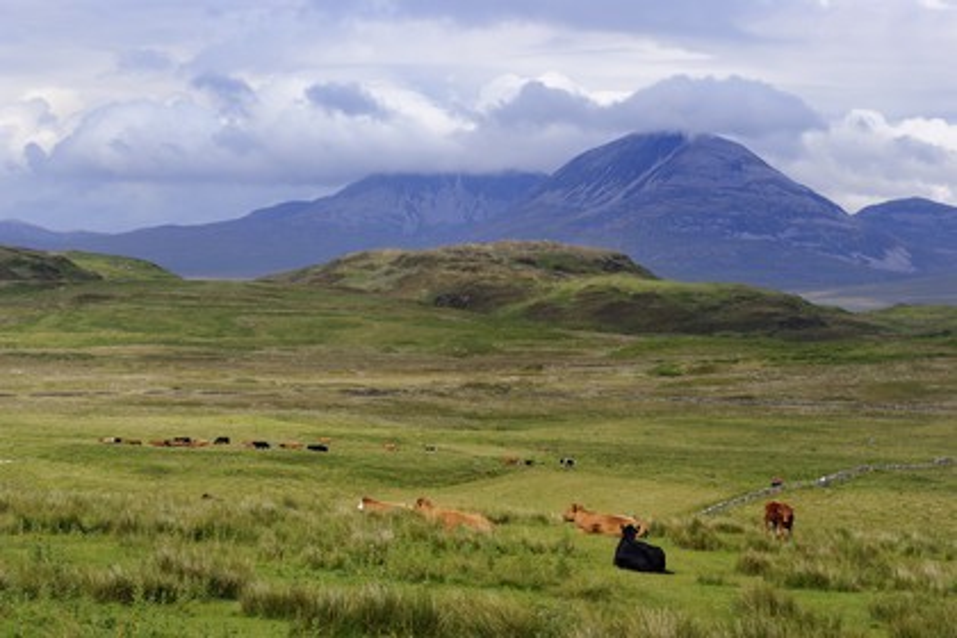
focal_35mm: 110
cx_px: 478
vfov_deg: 12.5
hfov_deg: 18.6
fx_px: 2924
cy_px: 319
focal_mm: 110
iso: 400
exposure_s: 1/320
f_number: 13
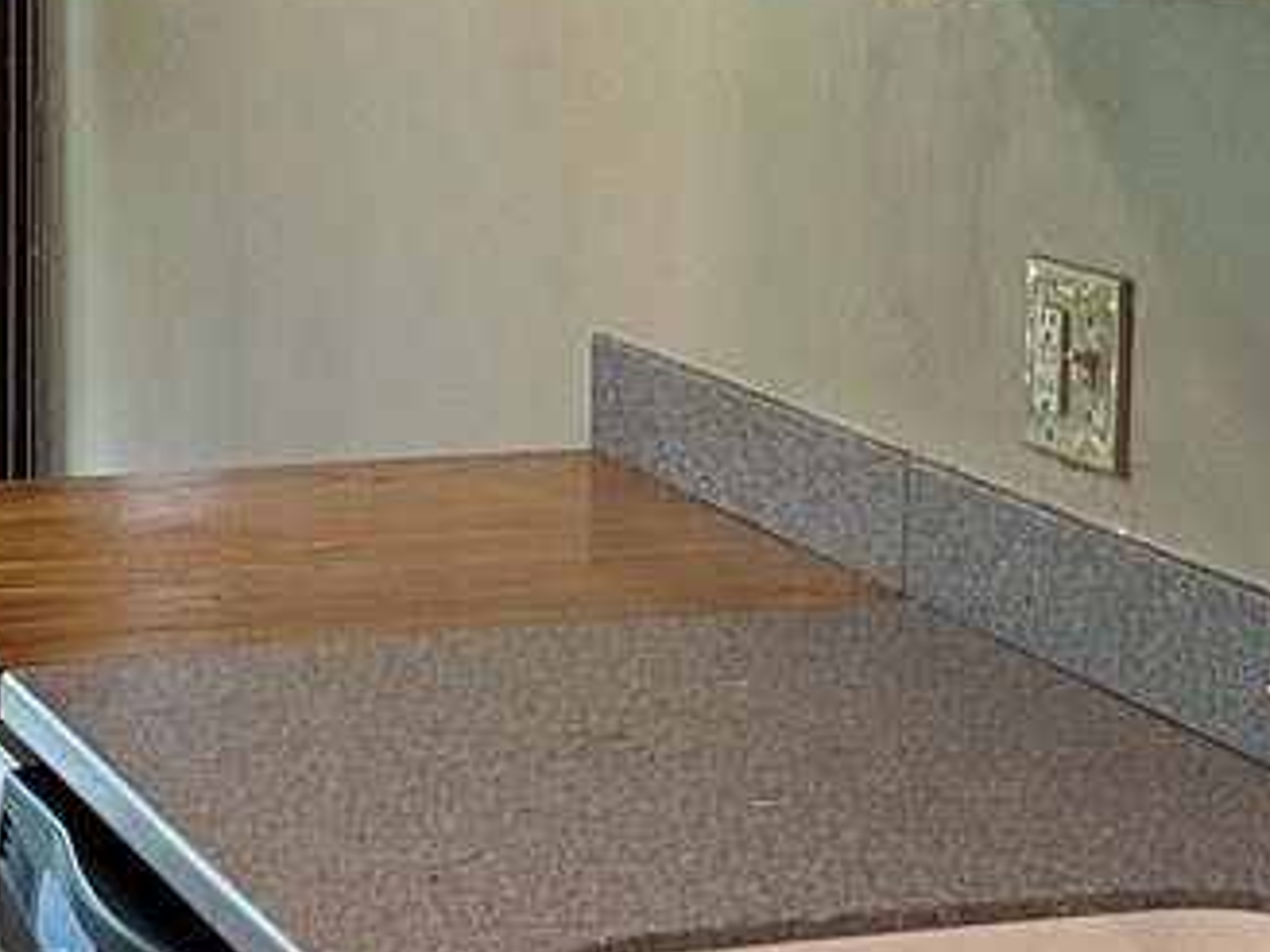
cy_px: 178
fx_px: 4182
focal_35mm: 114
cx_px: 376
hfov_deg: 17.2
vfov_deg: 12.9
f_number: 1.5
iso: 80
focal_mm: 5.7
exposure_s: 1/60
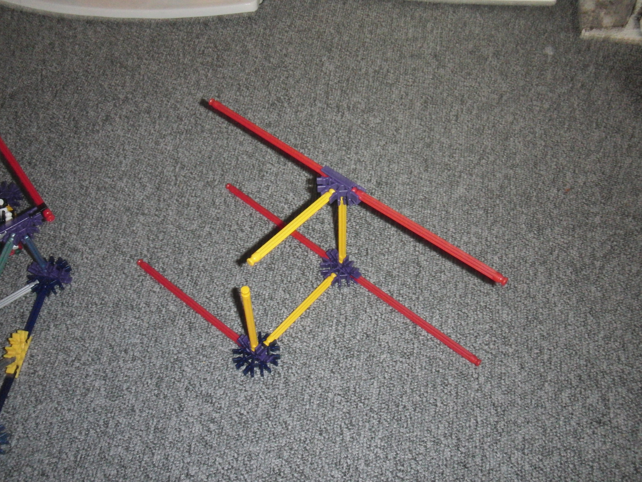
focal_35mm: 38
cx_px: 321
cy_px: 241
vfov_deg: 37.7
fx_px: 705
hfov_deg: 49.0
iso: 400
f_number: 3.9
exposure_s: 1/40
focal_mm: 6.66
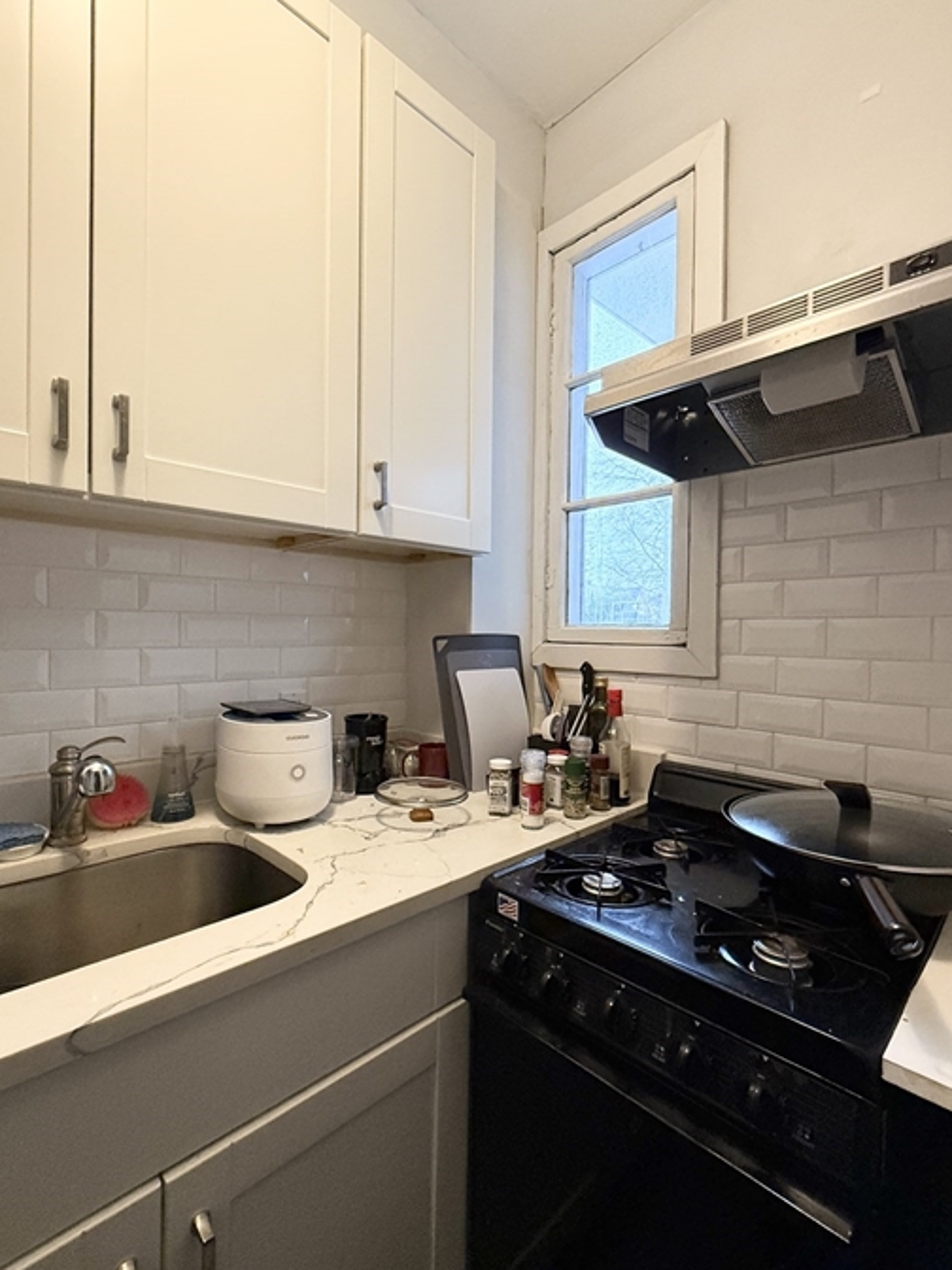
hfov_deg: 78.0
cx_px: 448
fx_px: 587
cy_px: 633
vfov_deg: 94.5
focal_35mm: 16
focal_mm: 2.22
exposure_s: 1/60
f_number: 2.2
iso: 500
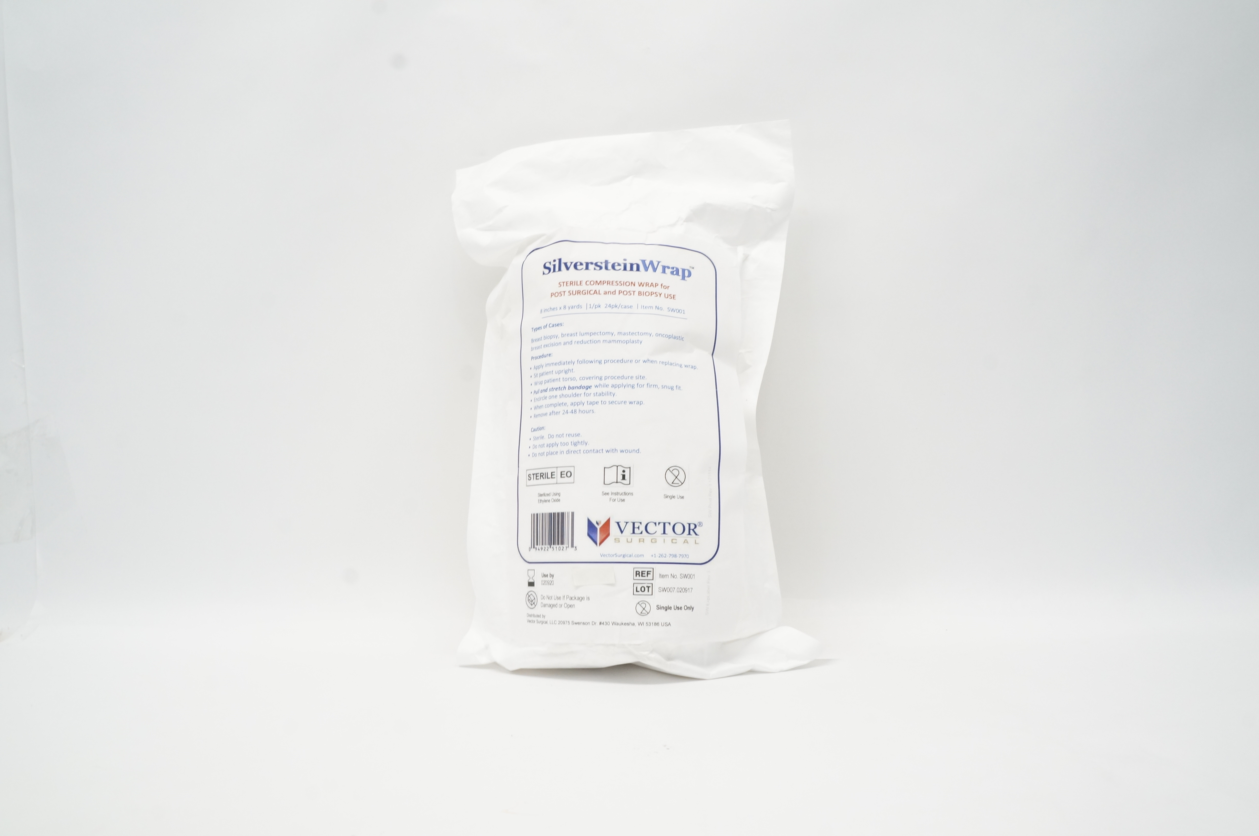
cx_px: 630
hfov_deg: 67.4
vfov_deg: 47.8
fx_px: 943
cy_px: 418
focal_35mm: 27
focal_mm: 18
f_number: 11
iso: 800
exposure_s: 1/20
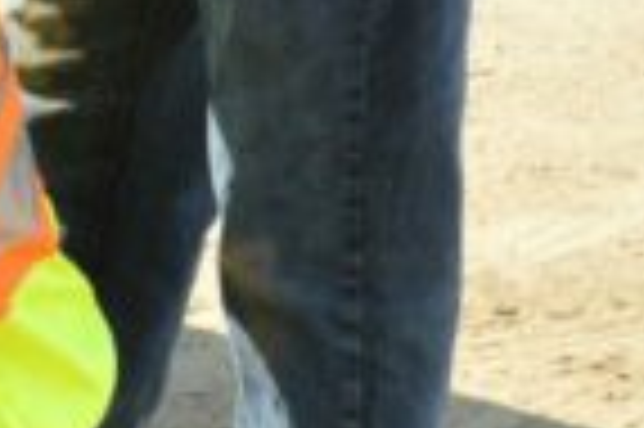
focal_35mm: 185
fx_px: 3306
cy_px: -270
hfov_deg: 10.6
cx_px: -437
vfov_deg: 7.3
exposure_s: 1/400
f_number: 6.3
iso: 400
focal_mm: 22
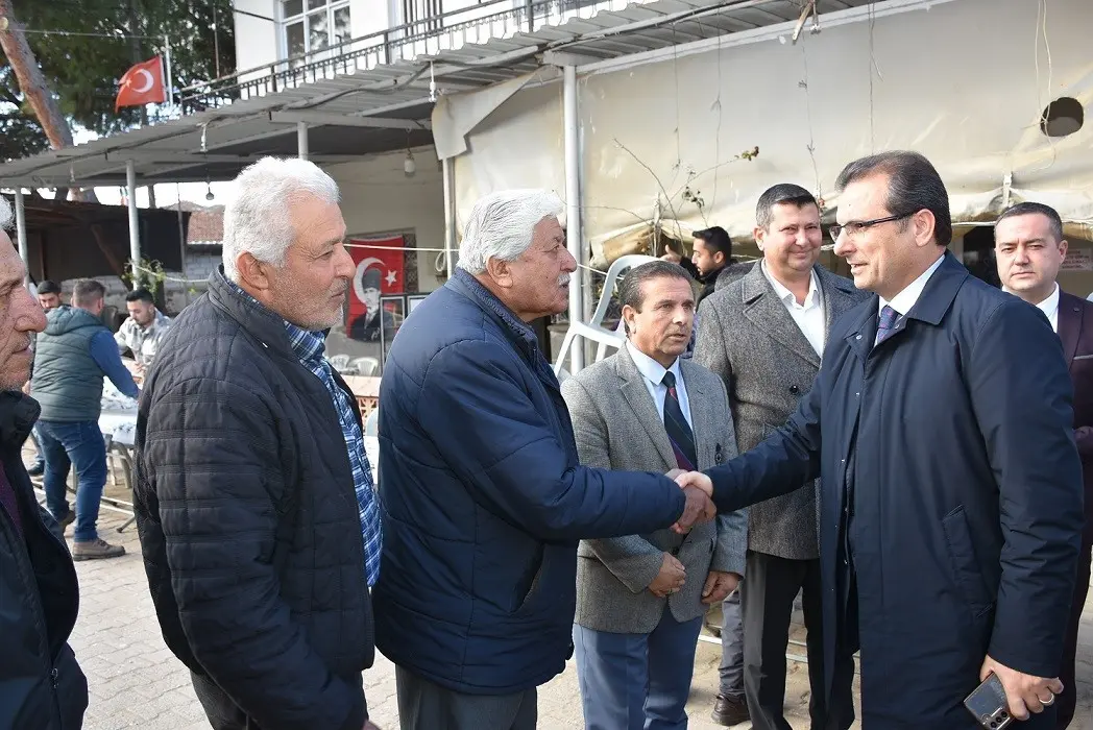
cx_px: 546
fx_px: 911
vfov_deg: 43.7
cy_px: 365
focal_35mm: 30
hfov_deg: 61.9
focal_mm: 20
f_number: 5.6
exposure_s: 1/125
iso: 180
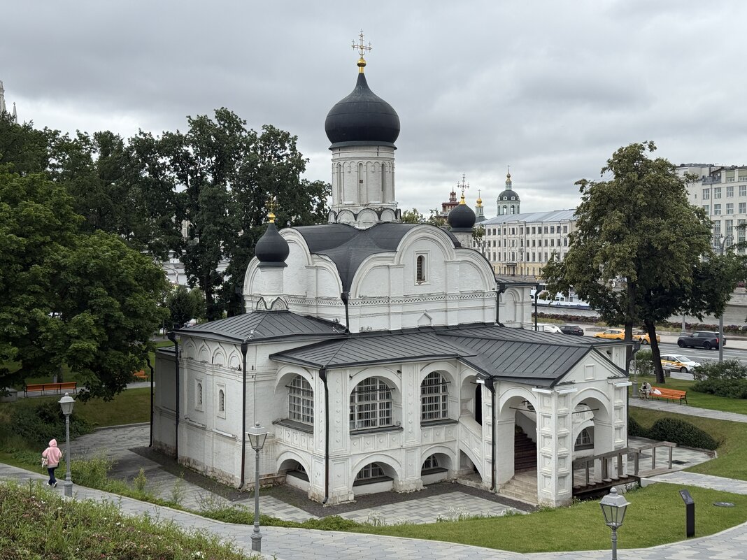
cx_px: 374
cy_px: 280
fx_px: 1036
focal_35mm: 48
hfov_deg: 39.7
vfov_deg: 30.3
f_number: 1.78
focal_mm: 6.76
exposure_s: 1/2033
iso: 64
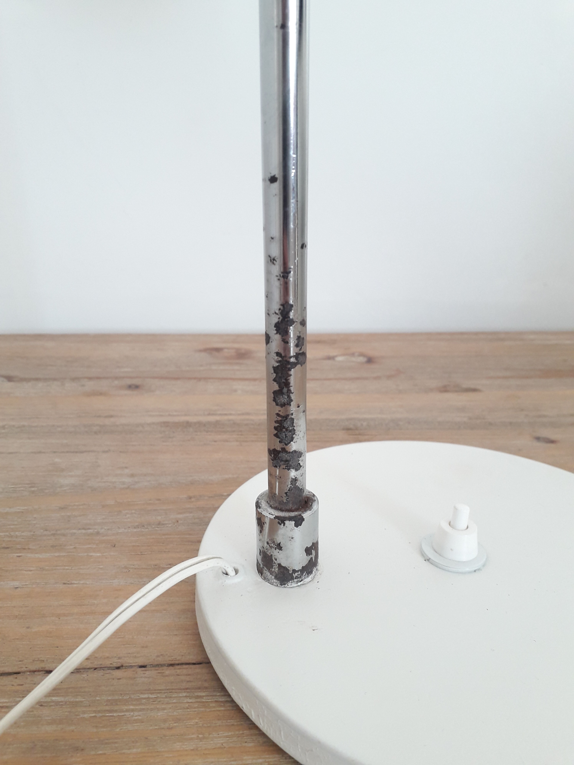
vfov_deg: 65.3
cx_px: 287
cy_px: 382
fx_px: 597
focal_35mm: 27
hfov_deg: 51.4
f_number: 1.9
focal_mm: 3.6
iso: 100
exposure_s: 1/50
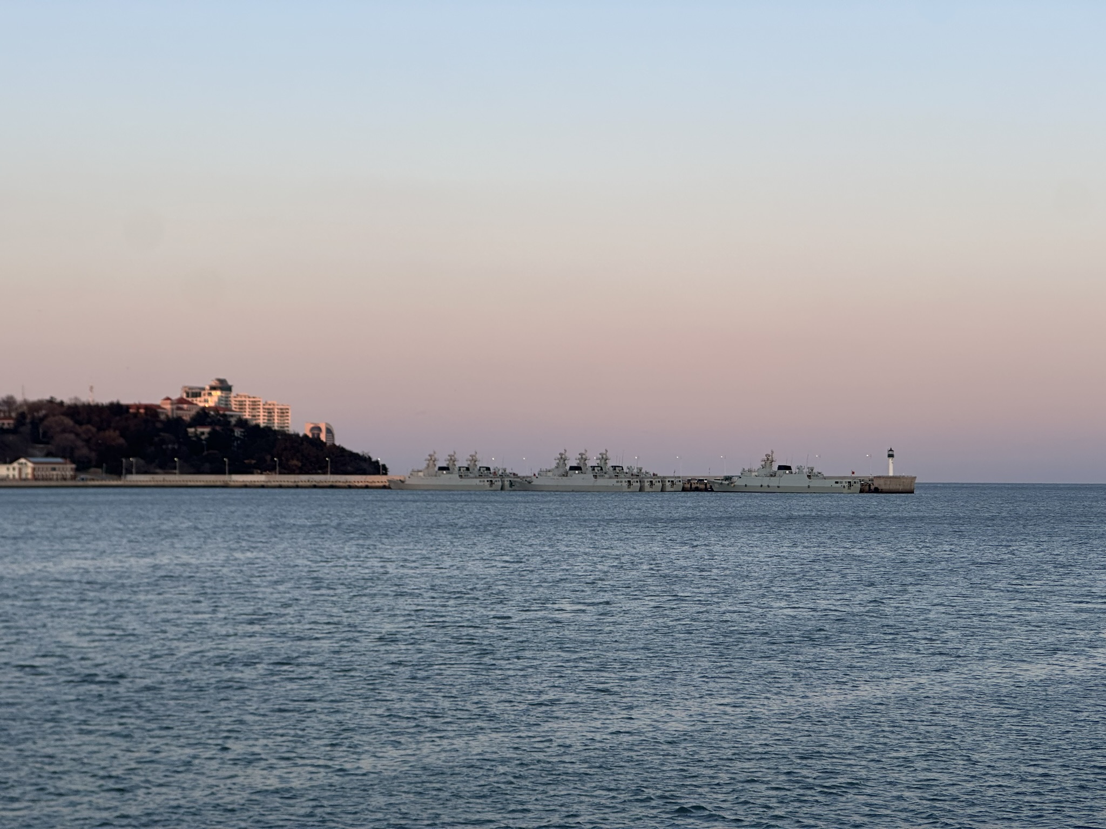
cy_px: 414
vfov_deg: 19.1
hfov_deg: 25.3
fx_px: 2460
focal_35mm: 77
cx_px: 553
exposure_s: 1/102
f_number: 2.8
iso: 32
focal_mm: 9
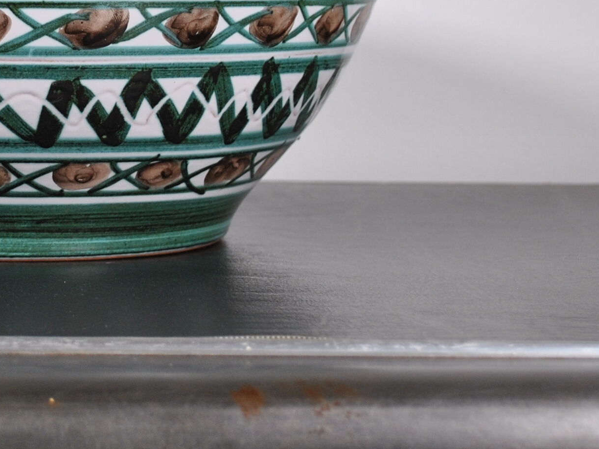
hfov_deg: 14.6
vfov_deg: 11.1
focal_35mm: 133
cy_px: 28
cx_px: 1
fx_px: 2293
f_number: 5
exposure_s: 1/125
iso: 200
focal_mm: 29
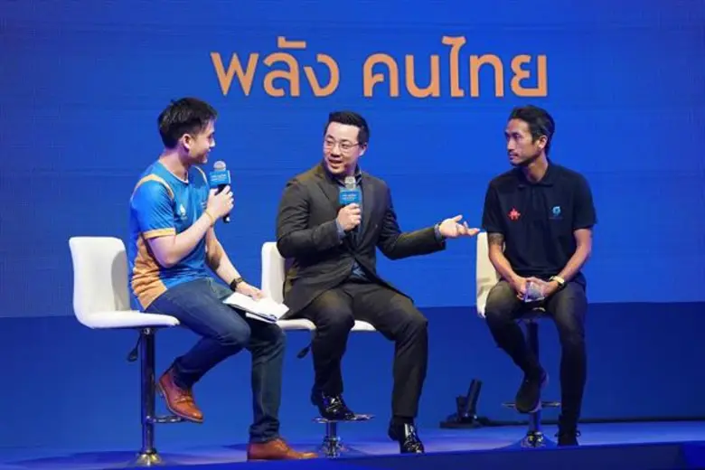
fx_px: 3309
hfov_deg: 12.2
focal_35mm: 169
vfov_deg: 8.1
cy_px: 235
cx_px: 352
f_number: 5.6
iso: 3200
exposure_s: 1/125
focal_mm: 169
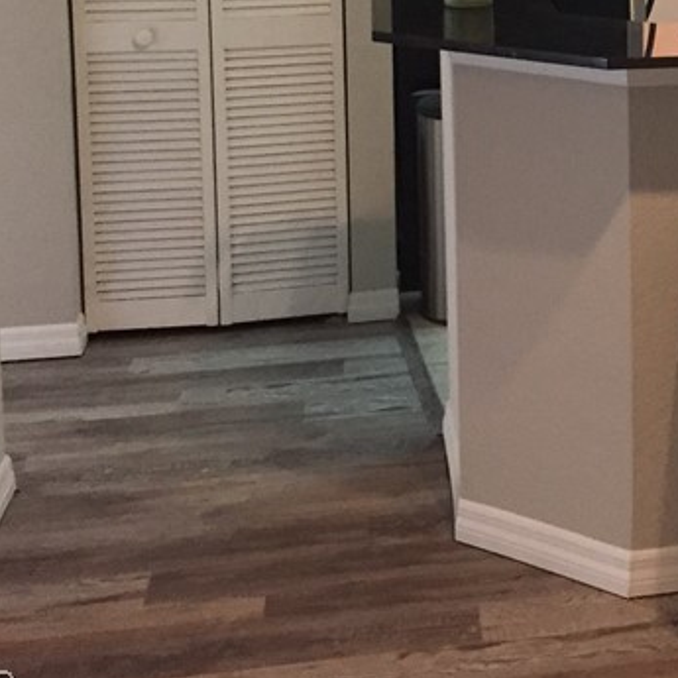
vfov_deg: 21.8
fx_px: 1684
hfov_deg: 21.4
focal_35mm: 76
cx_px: 784
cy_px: -35
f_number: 2.2
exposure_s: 1/30
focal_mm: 4.15
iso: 250
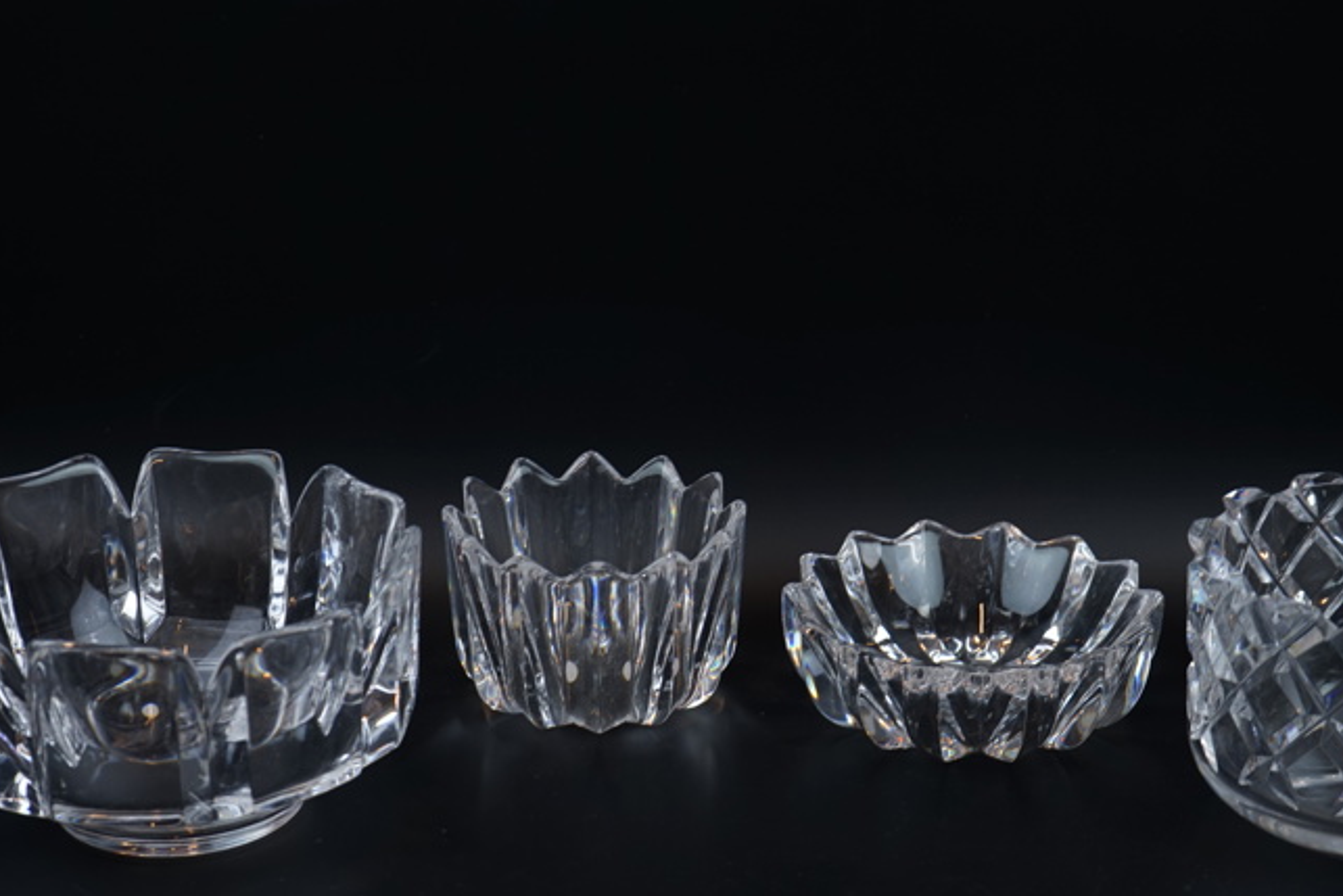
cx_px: 752
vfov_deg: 16.3
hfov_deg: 24.2
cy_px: 556
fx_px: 3134
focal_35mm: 84
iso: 100
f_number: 5.6
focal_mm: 60
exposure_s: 1/60
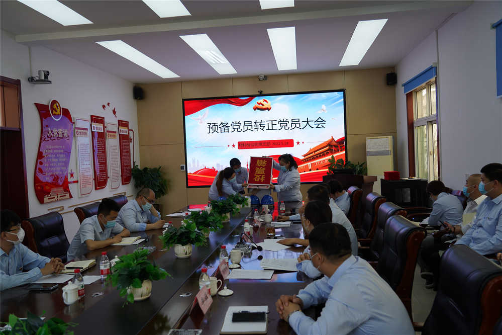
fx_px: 418
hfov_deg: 61.9
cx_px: 251
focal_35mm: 30
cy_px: 168
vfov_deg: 43.6
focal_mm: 30
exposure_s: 1/60
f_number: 4
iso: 125
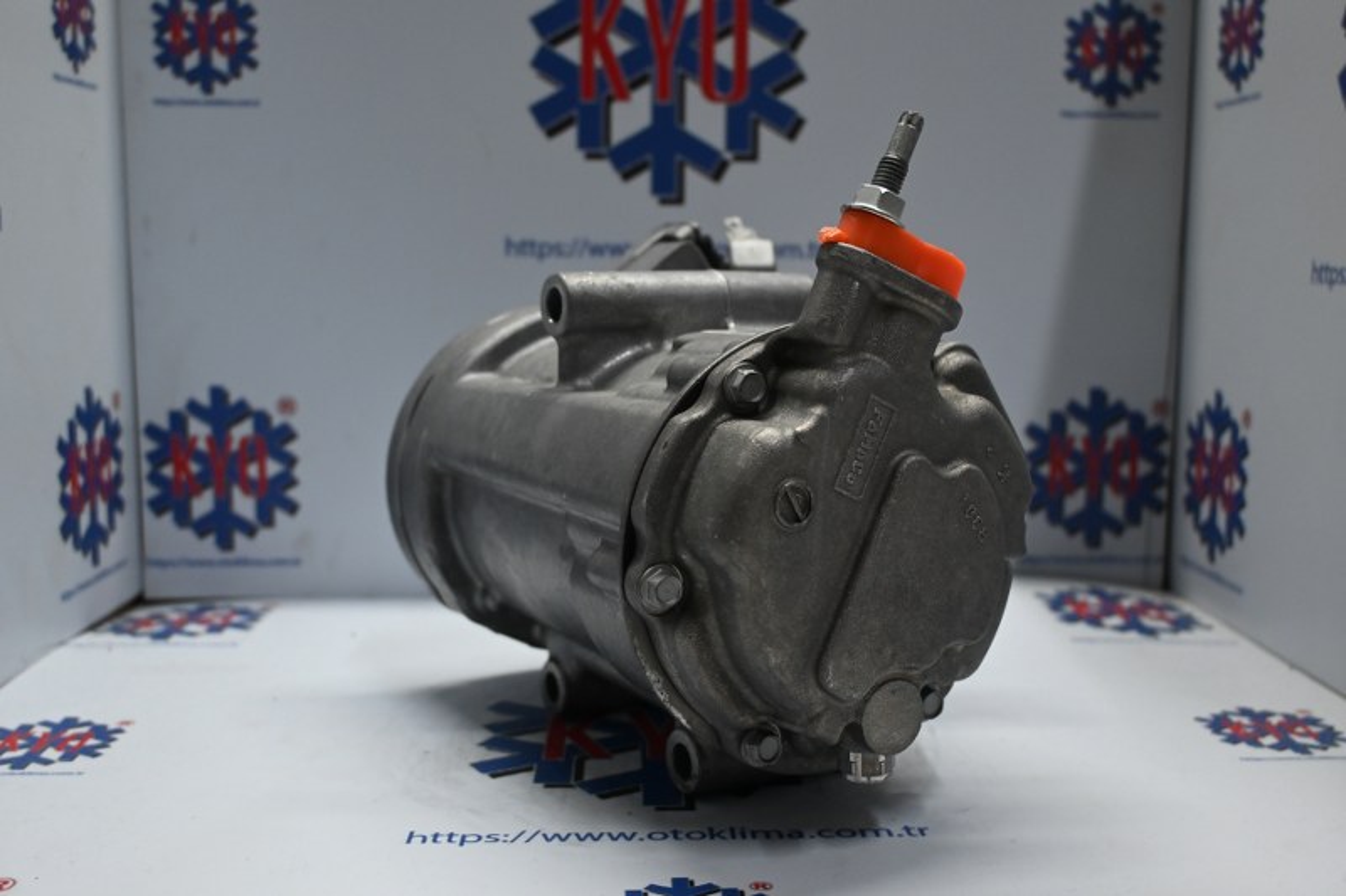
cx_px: 673
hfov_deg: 51.3
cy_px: 448
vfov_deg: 35.5
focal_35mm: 38
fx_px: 1402
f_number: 4.2
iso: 900
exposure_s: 1/125
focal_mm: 25
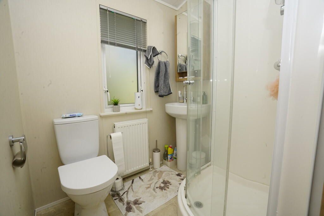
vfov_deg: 73.8
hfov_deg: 96.7
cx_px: 162
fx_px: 144
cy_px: 108
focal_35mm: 16
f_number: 14
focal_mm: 16
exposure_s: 1/60
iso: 1600
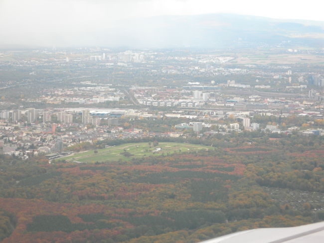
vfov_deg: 13.1
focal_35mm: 113
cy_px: 122
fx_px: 1057
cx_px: 162
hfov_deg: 17.4
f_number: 4.9
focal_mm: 23.4
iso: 50
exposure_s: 1/59.6
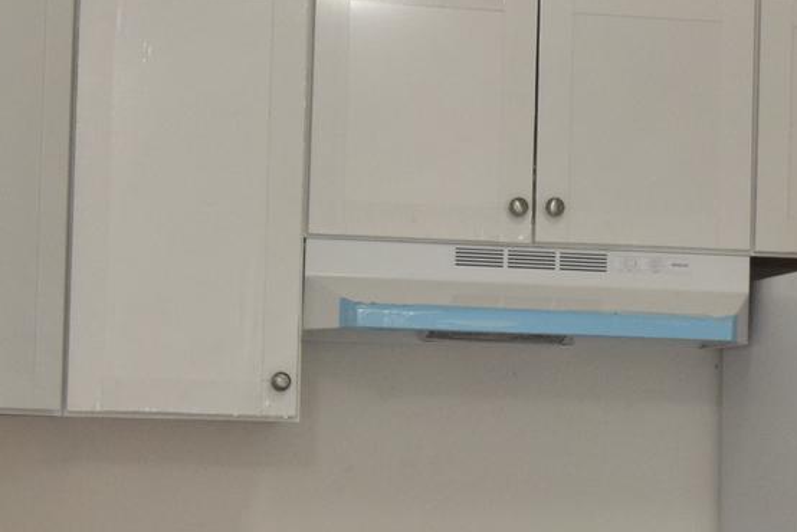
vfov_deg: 10.3
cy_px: 331
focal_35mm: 133
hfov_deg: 15.3
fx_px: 2946
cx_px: 668
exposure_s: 1/100
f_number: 5
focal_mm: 24
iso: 400
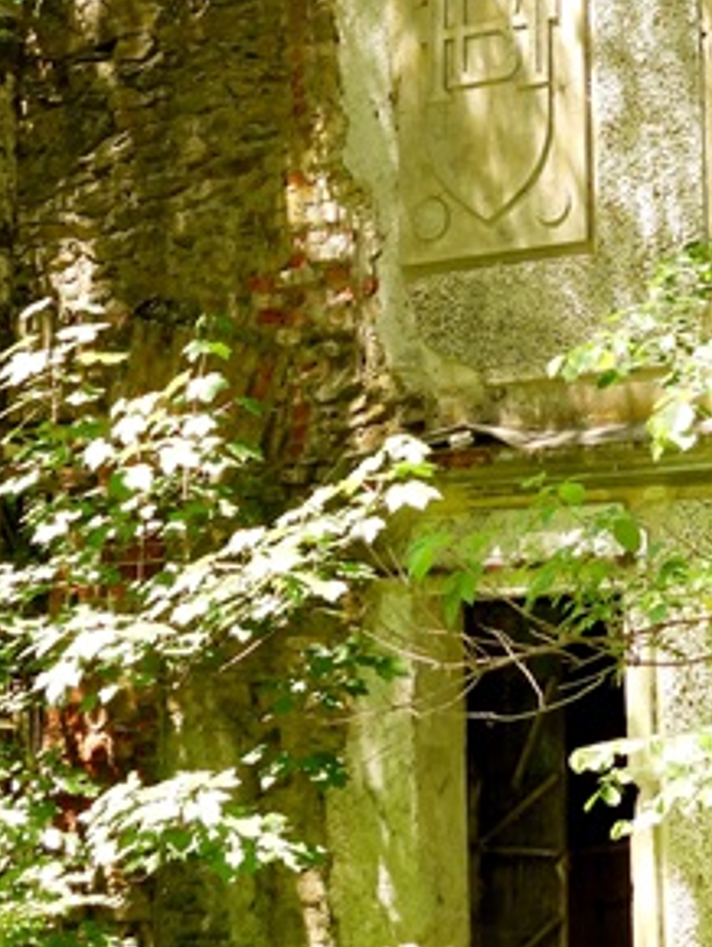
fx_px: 2492
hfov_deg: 16.0
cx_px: 653
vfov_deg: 20.8
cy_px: 10
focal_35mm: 91
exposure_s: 1/160
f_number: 3.2
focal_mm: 5.9
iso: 100
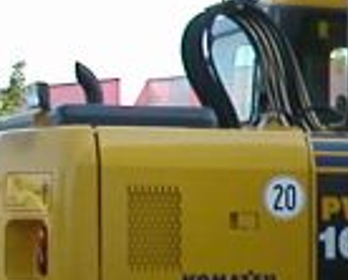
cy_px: 277
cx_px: 714
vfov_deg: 7.4
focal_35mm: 209
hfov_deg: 8.7
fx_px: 2157
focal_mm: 5.6
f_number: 2.7
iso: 100
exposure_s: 1/348
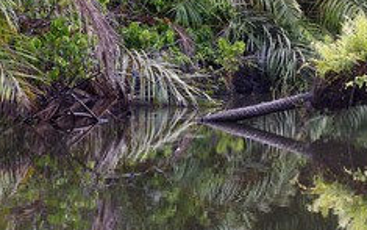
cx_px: 253
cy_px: 72
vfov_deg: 7.1
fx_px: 1861
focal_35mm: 186
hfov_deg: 11.2
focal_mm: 102
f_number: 6.3
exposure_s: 1/160
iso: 1600
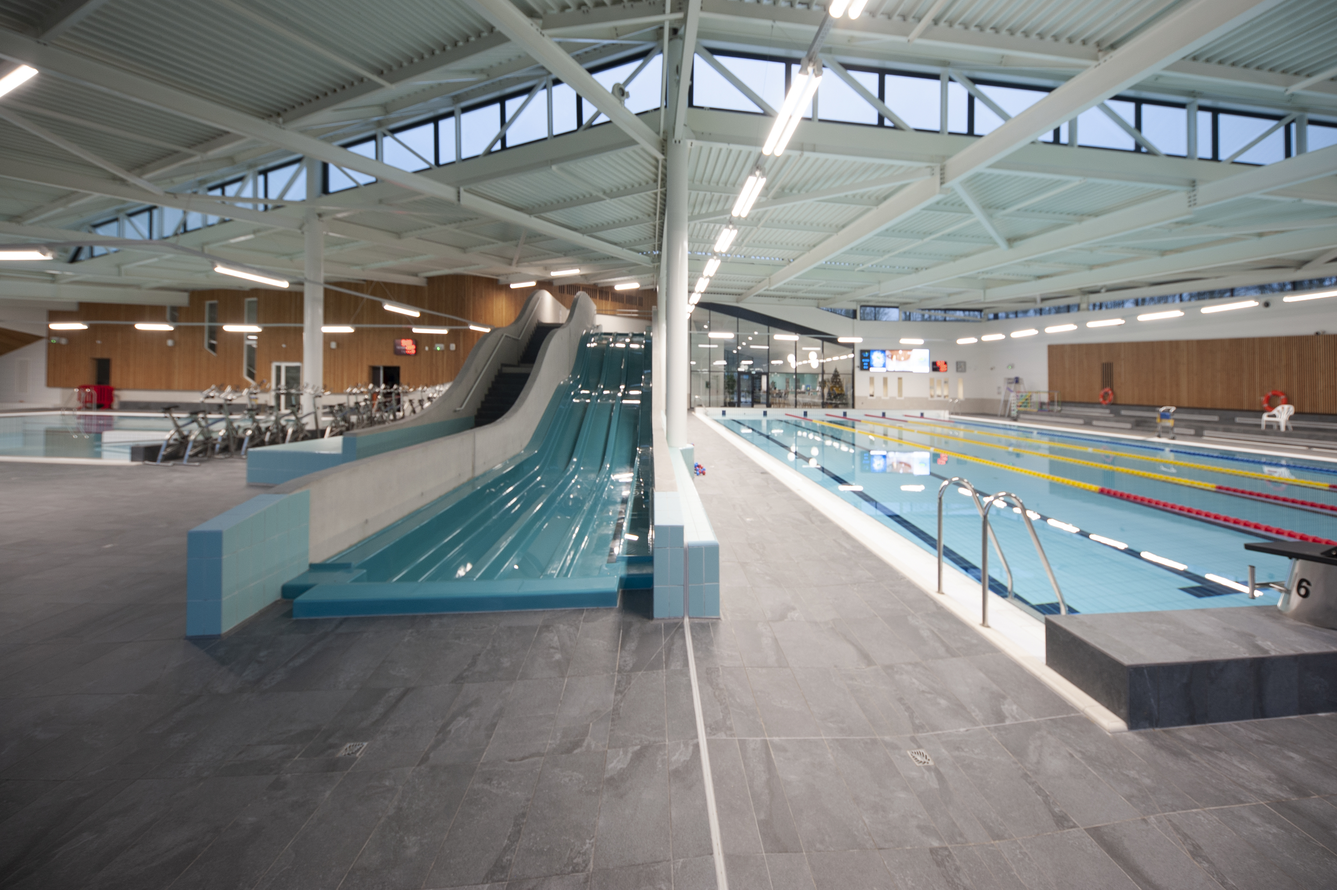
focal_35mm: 12
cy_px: 445
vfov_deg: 89.9
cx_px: 668
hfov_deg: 112.7
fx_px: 445
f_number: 4
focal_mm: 12
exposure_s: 1/40
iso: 400
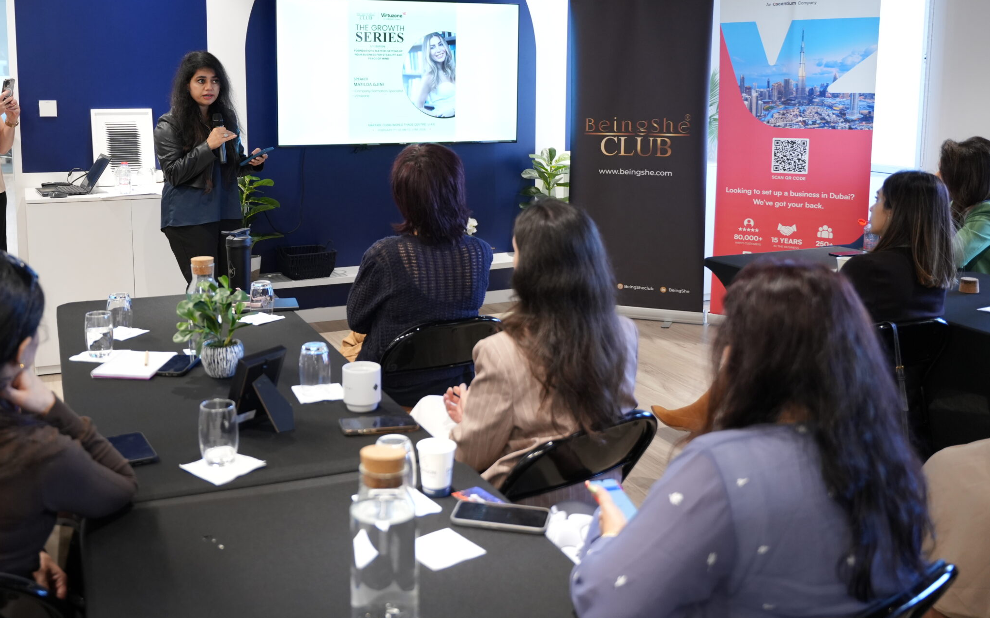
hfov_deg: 51.8
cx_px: 416
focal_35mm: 38
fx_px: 1015
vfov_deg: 33.6
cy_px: 217
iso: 1600
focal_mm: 29.5
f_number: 2.8
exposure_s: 1/160
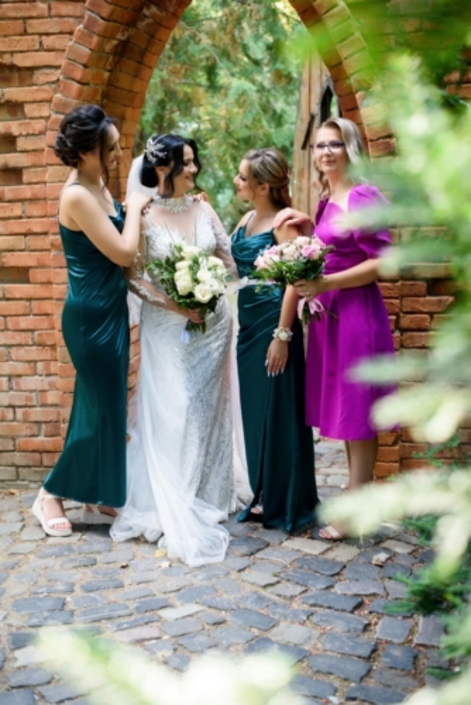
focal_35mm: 50
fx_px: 980
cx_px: 236
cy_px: 352
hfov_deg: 27.0
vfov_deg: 39.6
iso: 720
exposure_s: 1/320
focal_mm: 50
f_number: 2.8
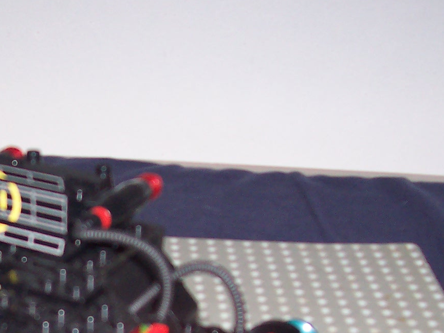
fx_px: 1116
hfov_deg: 21.8
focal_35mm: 87
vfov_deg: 16.5
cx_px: 18
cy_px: 351
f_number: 2.8
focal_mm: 5.6
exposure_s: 1/60
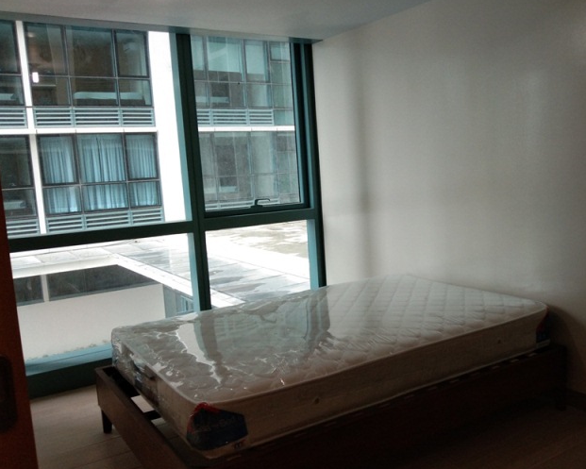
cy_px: 242
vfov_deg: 38.2
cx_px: 376
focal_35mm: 39
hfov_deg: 46.3
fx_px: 676
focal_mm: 3.69
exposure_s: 1/33.3
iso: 100
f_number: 2.2
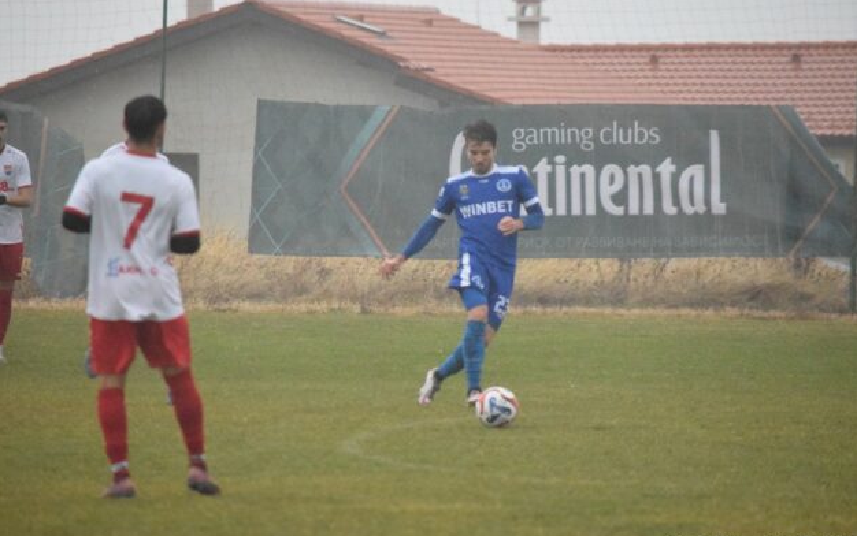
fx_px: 8623
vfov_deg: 3.6
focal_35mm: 369
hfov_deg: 5.7
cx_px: 428
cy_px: 283
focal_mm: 240
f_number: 5.6
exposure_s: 1/640
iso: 12800
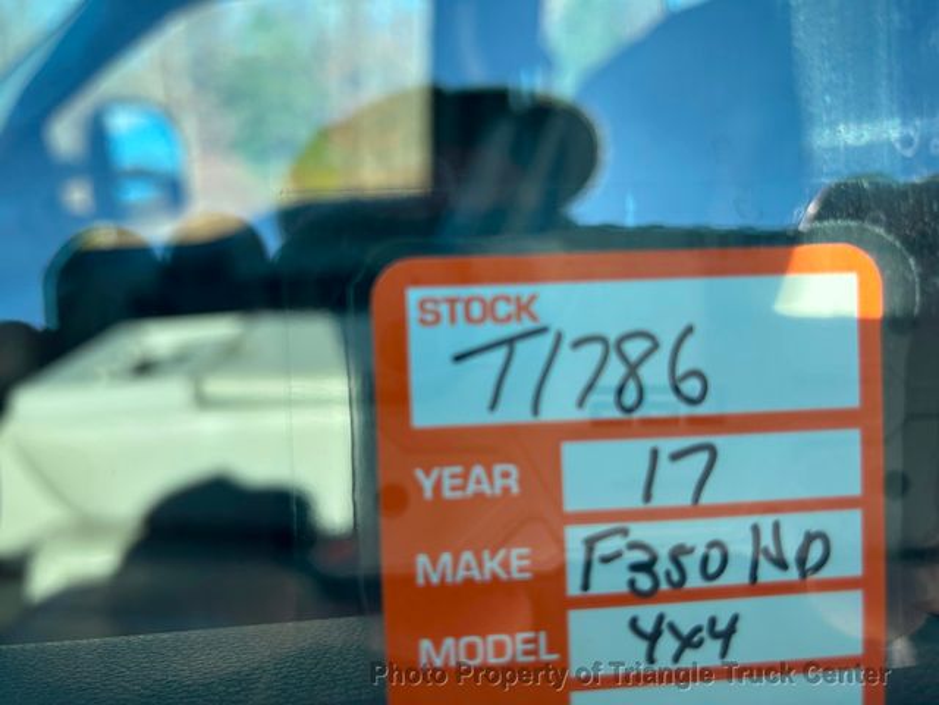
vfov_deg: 53.1
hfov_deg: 67.3
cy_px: 352
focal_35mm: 26
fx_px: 705
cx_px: 470
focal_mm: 5.7
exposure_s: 1/1009
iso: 50
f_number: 1.5
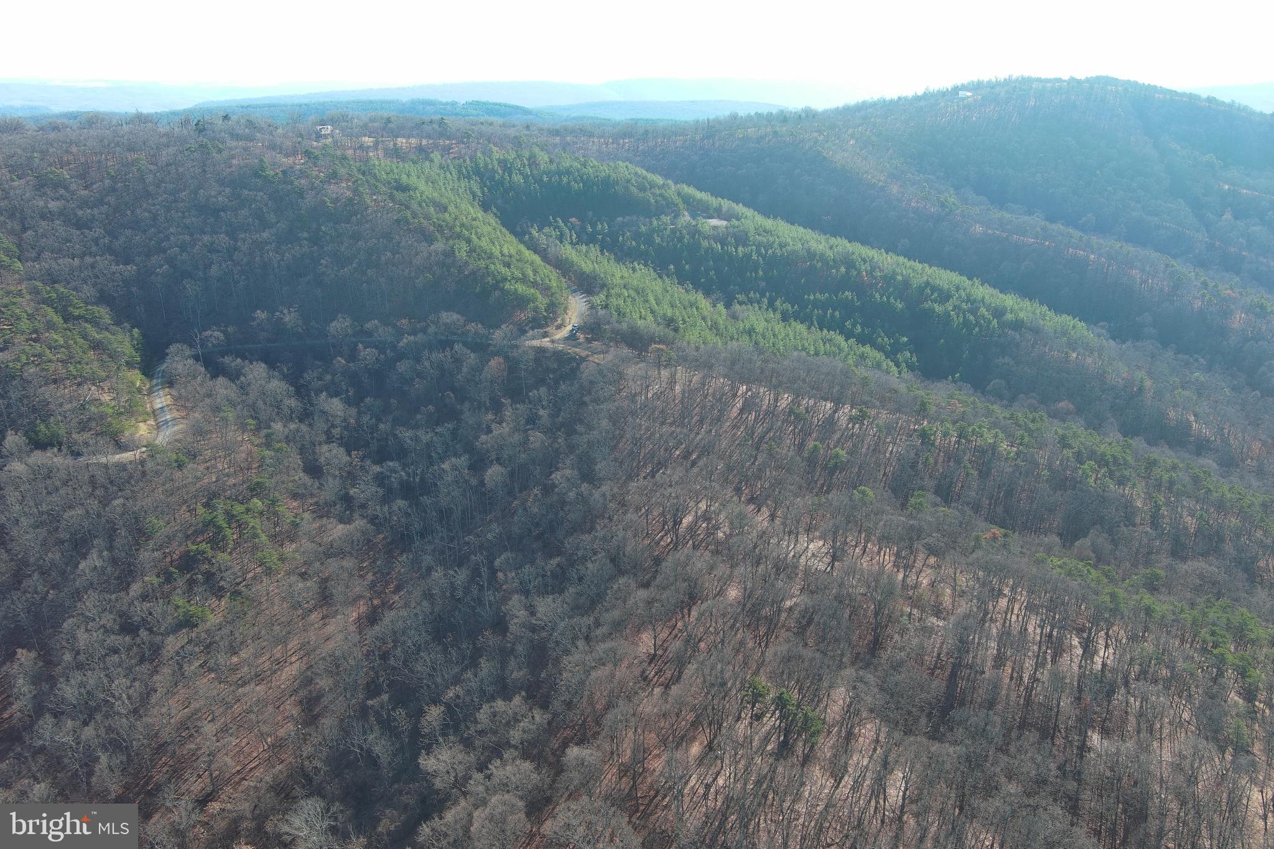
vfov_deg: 45.0
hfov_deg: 63.7
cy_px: 424
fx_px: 1026
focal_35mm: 29
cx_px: 637
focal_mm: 10.57
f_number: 2.8
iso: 100
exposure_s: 1/308
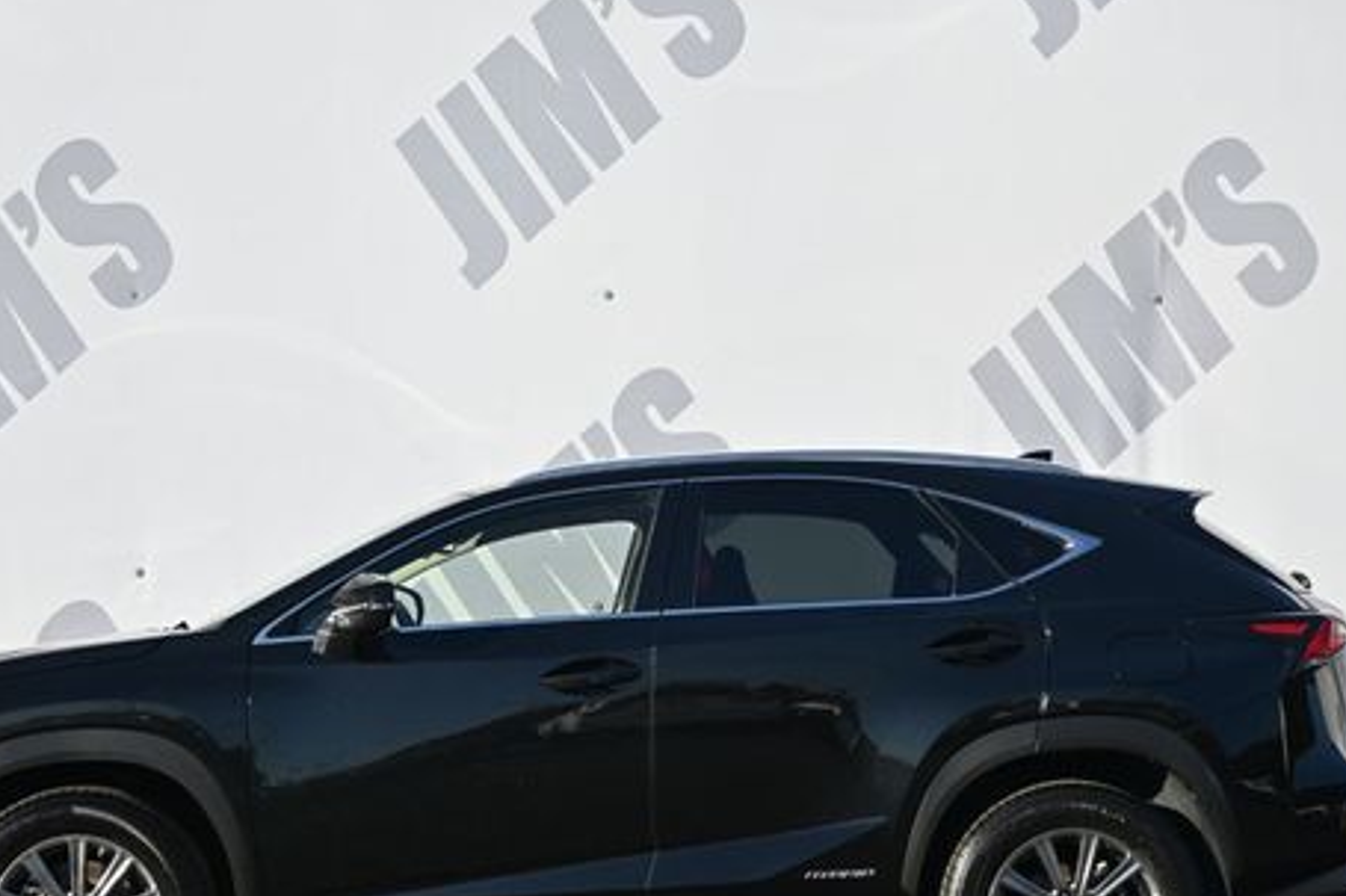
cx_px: 586
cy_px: 494
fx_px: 3390
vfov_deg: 15.1
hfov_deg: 22.4
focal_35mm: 91
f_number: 6
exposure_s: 1/250
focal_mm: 43
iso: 125
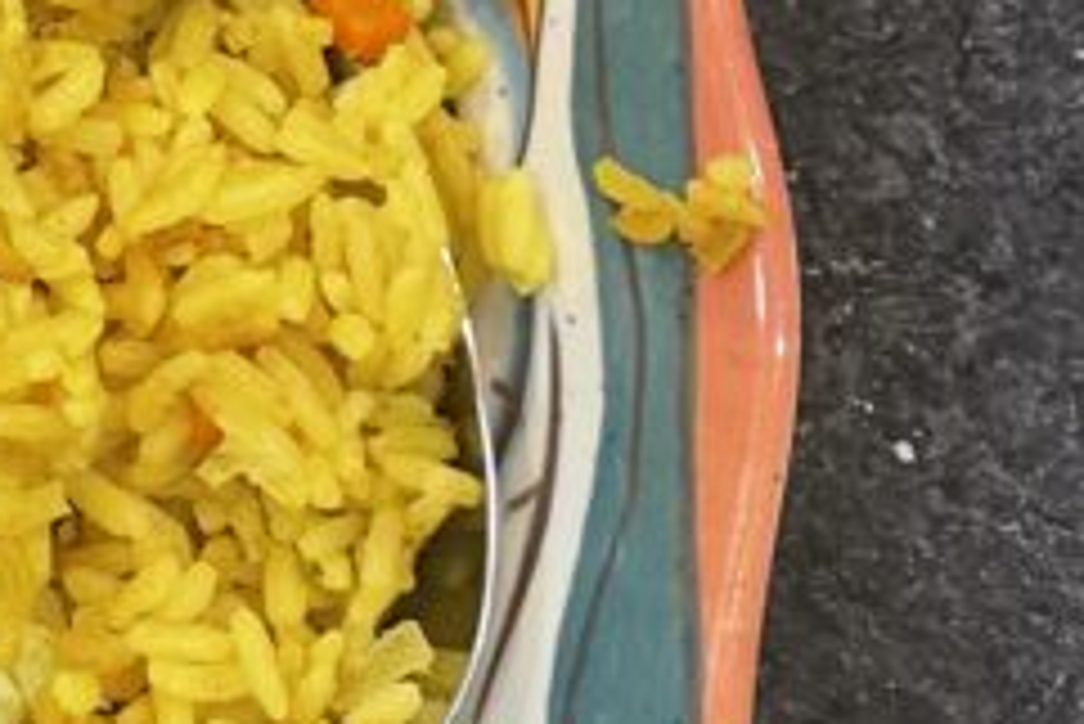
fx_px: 3465
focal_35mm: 115
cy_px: -220
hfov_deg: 17.4
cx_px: 9
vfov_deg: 11.6
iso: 125
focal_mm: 4.2
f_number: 1.6
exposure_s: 1/60
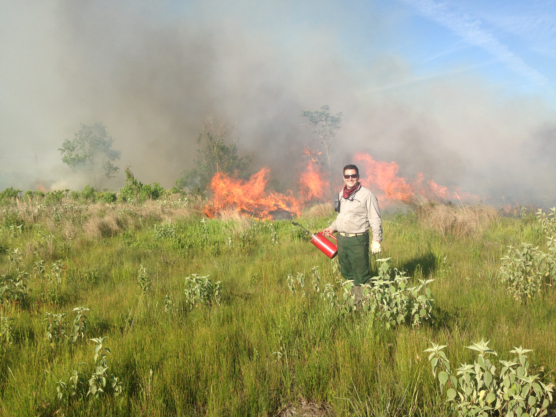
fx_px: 530
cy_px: 208
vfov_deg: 42.9
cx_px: 278
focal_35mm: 33
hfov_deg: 55.4
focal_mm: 4.12
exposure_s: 1/1205
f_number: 2.4
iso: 50
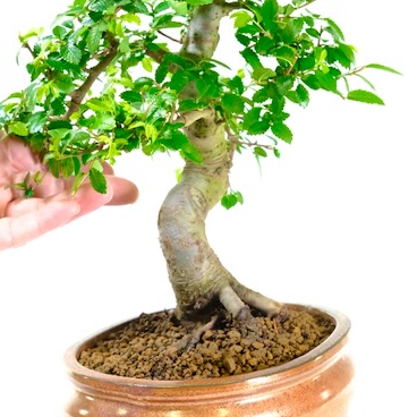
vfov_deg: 10.7
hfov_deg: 10.7
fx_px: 2235
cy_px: 167
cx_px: 209
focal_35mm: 164
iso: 2500
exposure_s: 1/30
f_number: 8
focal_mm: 74.2
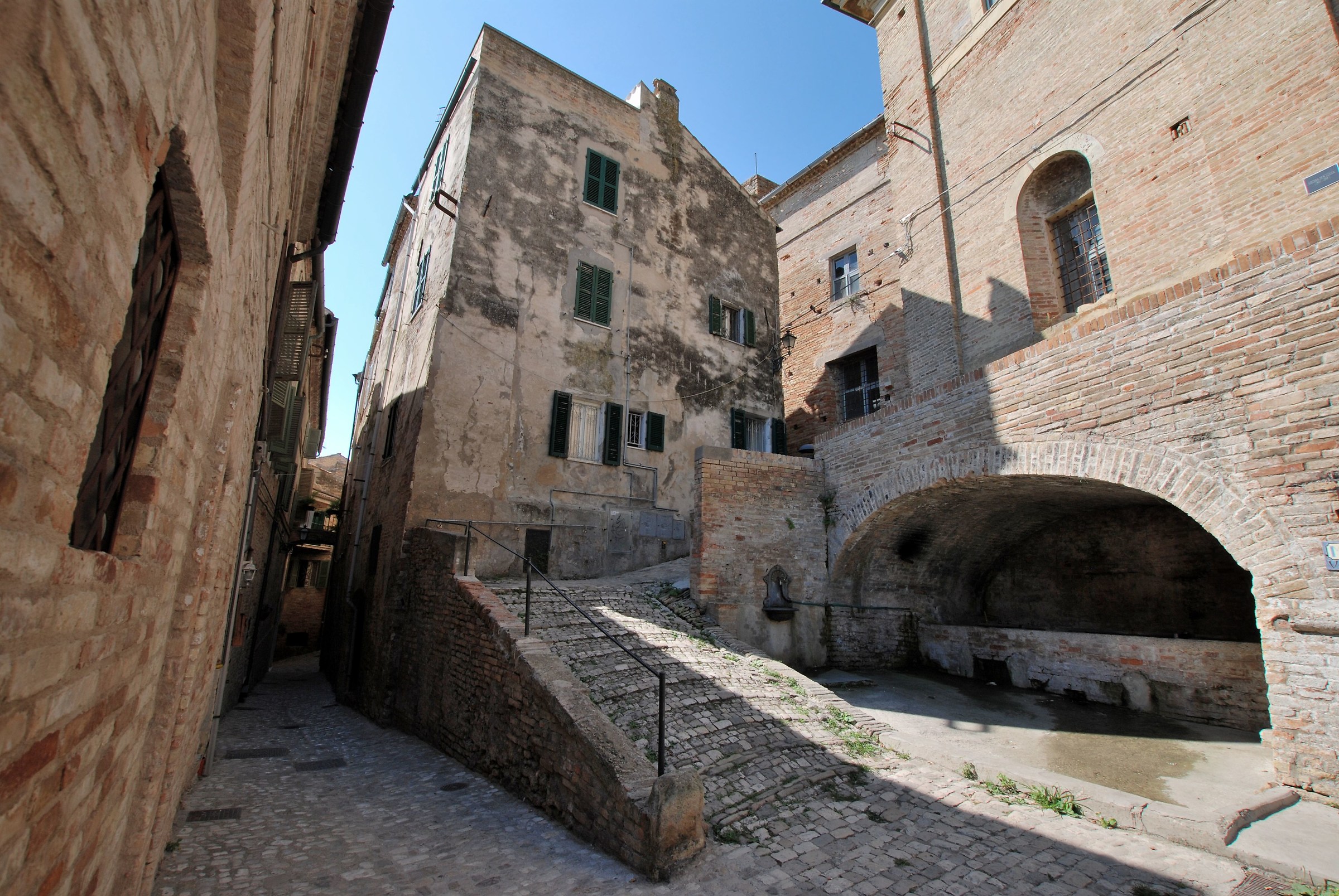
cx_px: 670
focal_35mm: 15
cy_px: 448
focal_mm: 10
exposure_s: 1/100
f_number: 9
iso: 100
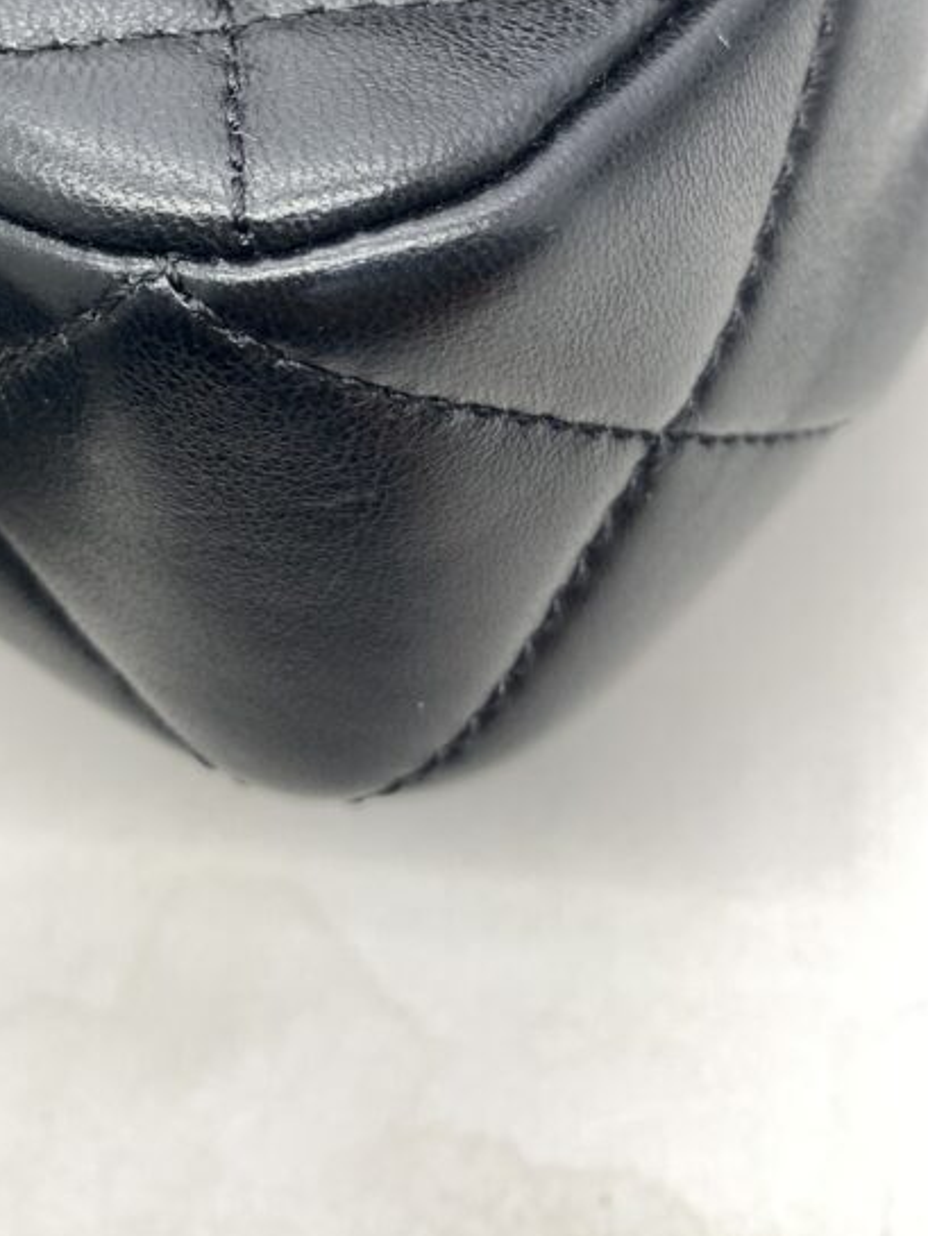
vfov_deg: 37.4
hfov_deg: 30.1
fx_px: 1679
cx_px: 172
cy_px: 91
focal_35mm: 47
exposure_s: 1/100
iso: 64
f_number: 1.8
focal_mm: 4.25
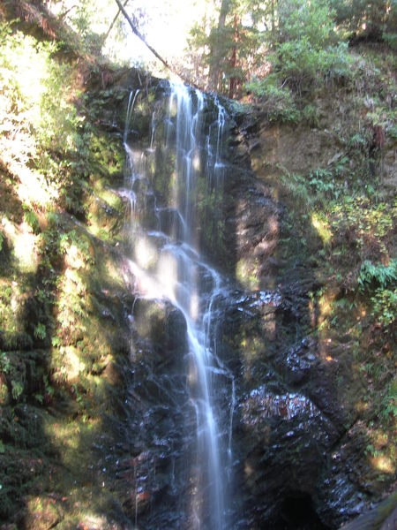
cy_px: 265
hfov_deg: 37.7
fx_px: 581
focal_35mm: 38
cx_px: 198
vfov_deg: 49.0
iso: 50
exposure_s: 1/3.6
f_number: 2.8
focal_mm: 7.8
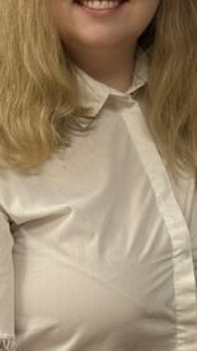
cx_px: 375
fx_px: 1468
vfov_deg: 13.6
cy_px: 94
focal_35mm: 158
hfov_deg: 7.4
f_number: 1.78
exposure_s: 1/100
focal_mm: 6.76
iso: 64
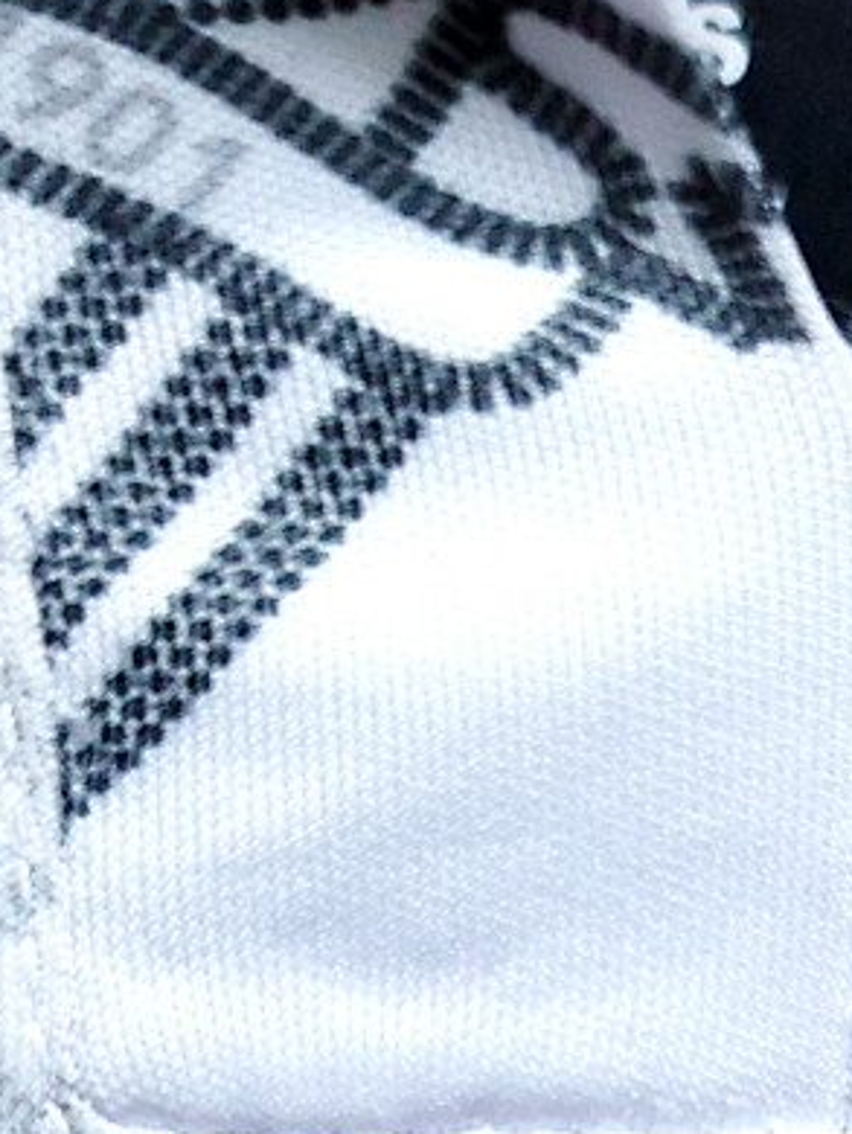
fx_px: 2360
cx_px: 788
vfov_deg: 23.7
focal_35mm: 72
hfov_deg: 20.0
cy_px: 1483
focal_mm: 4.3
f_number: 1.5
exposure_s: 1/20
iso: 320
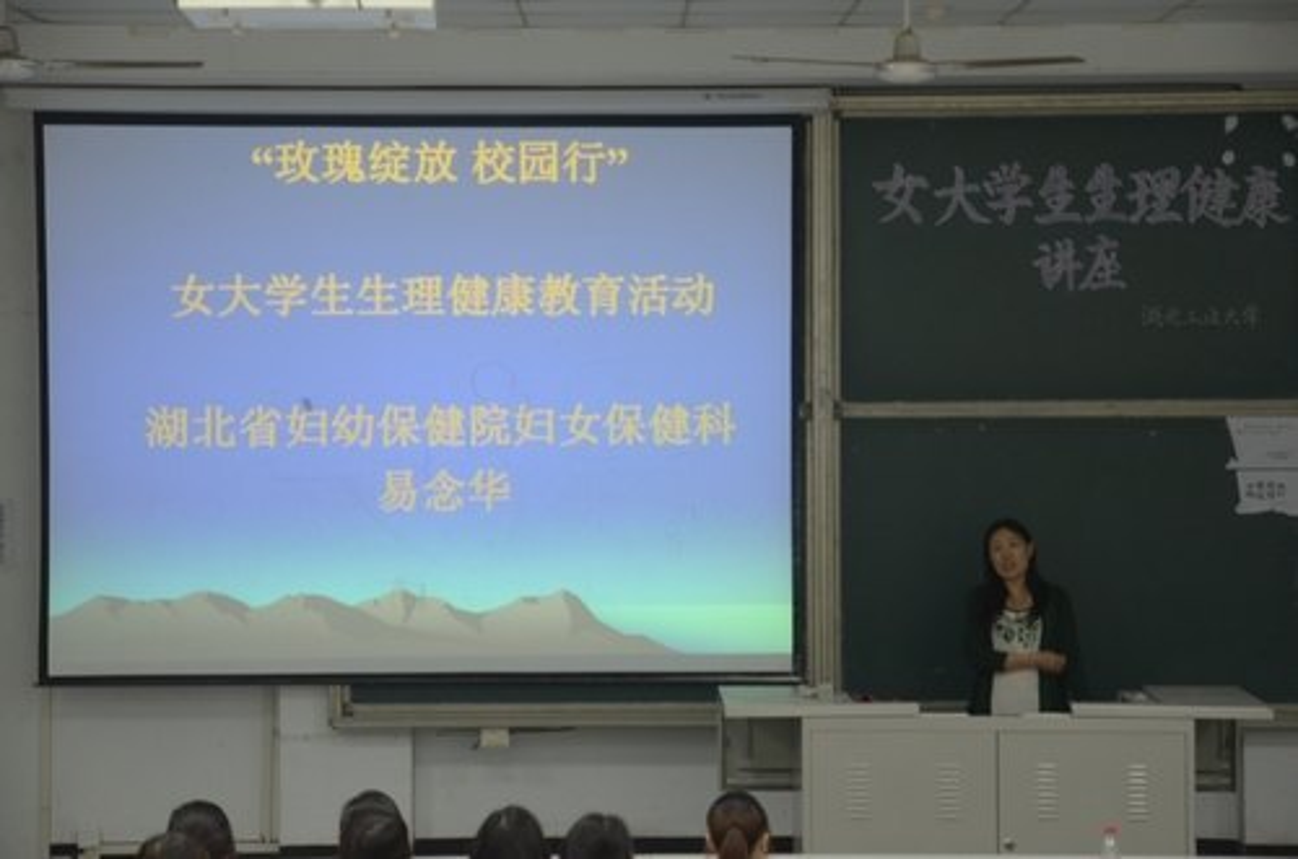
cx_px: 649
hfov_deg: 20.1
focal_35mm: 102
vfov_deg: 13.4
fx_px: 3669
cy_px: 430
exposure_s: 1/10
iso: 1000
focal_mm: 68
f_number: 5.6
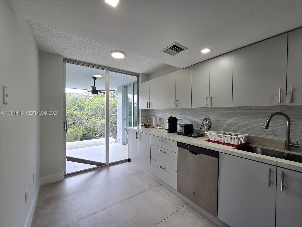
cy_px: 114
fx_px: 113
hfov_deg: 106.2
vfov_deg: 89.9
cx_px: 151
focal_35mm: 13
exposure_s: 1/120
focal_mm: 2.2
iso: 64
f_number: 2.2
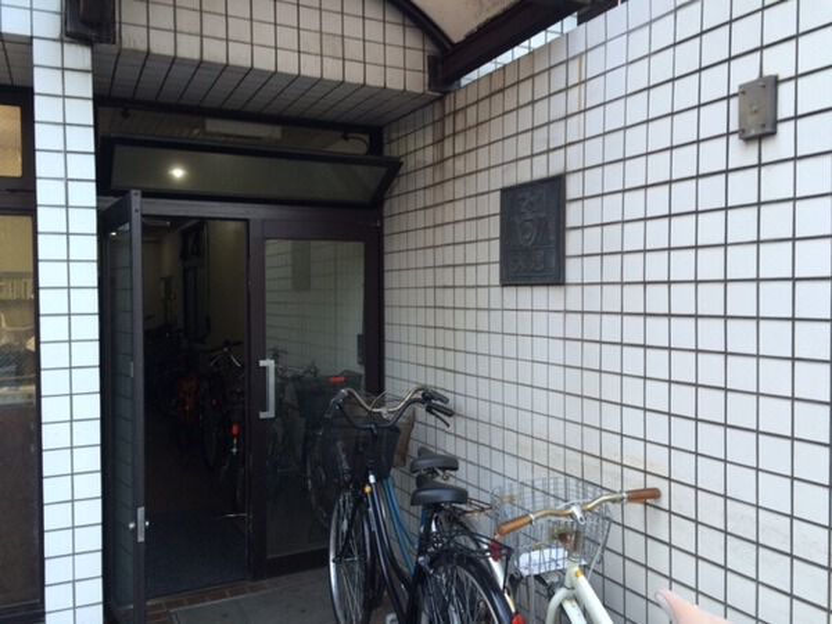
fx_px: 697
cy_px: 312
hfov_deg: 61.7
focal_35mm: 29
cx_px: 416
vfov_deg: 48.2
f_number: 2.2
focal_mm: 4.15
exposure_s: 1/60
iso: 50
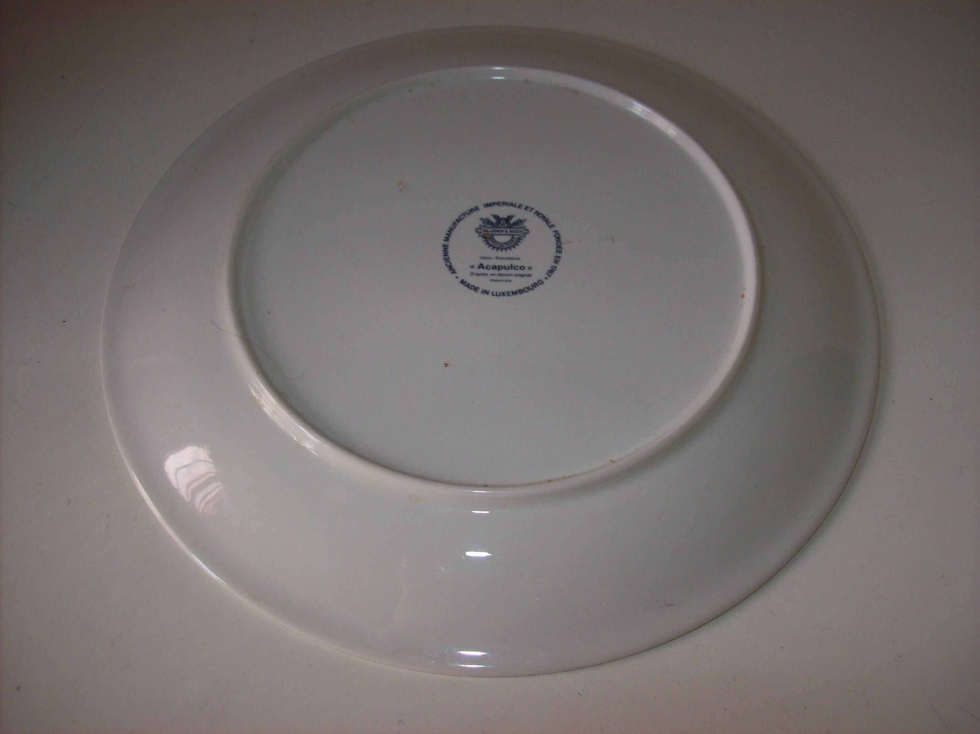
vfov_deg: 39.6
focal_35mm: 36
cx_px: 490
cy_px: 367
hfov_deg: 51.4
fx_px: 1019
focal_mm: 6
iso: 80
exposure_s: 1/64
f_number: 2.7
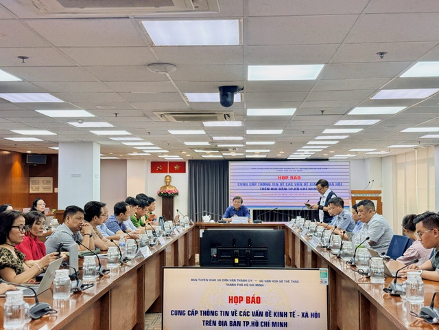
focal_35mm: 48
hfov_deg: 39.7
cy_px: 165
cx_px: 220
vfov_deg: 30.3
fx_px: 609
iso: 64
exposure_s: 1/100
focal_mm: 6.76
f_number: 1.78
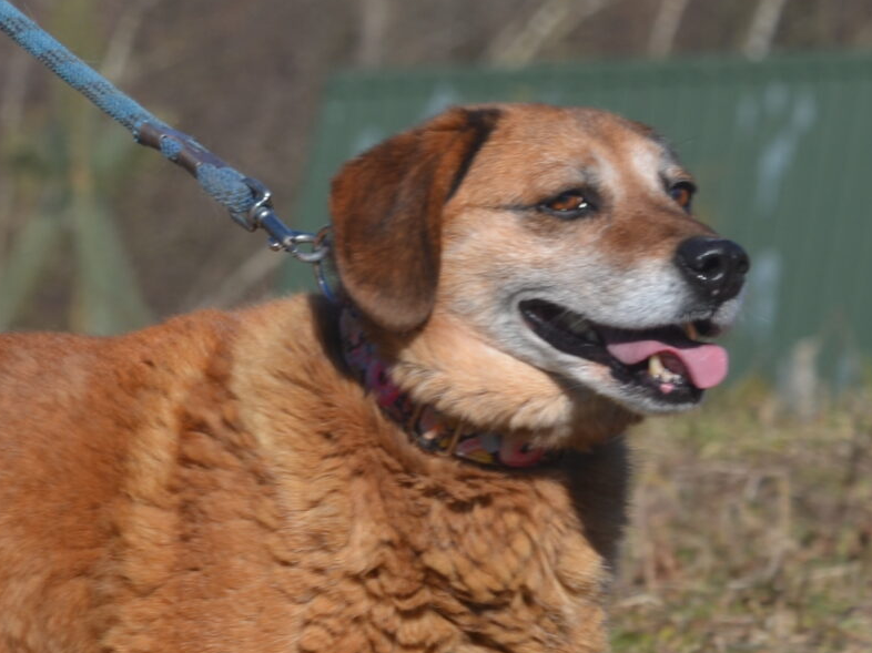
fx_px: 14405
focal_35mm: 572
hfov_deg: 3.5
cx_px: 416
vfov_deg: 2.6
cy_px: 392
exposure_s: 1/250
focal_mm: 122
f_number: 8
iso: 100
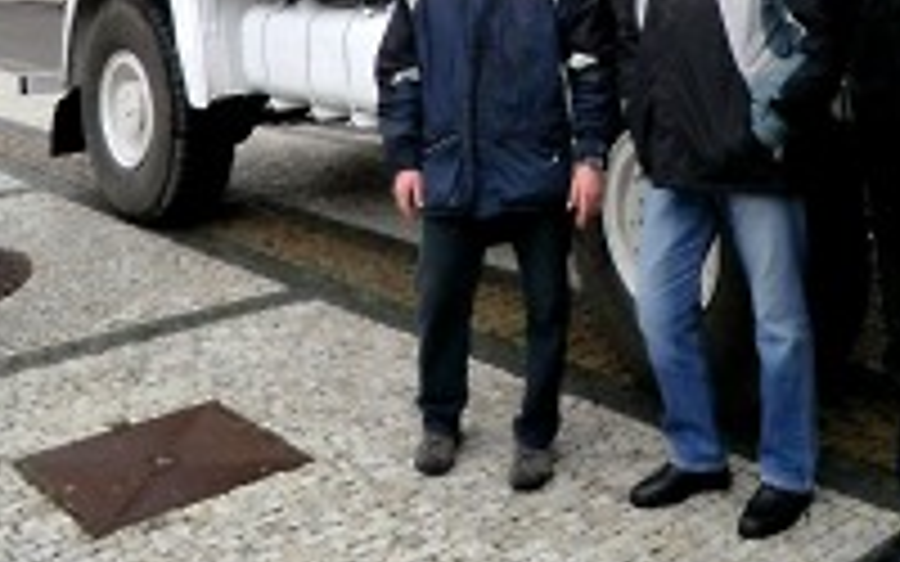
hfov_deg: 39.1
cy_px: -58
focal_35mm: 51
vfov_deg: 23.7
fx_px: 1251
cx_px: 608
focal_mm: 4.3
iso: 200
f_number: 3.2
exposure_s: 1/60
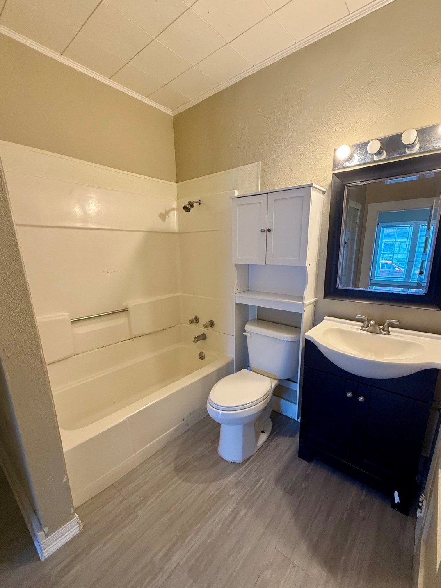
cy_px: 312
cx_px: 228
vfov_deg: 98.1
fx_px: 255
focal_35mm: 15
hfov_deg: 81.7
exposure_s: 1/60
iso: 320
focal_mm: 2.22
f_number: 2.2
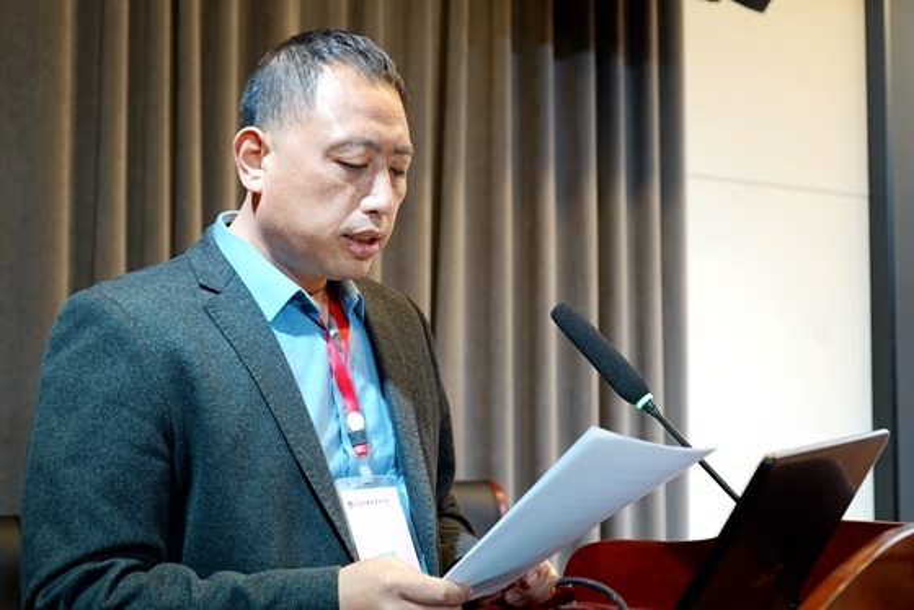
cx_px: 457
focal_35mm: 46
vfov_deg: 29.3
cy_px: 305
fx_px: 1168
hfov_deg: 42.7
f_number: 4.5
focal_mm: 46
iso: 400
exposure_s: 1/50
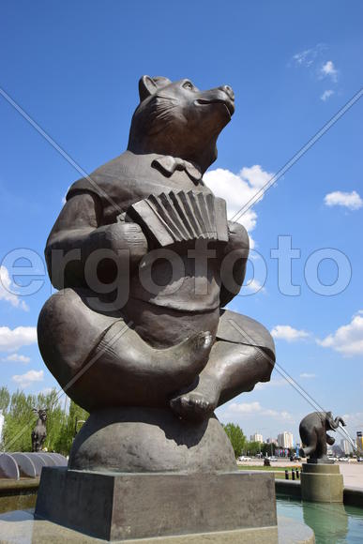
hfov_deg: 43.6
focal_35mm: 30
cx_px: 182
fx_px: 453
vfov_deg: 61.9
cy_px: 272
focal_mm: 20
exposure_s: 1/160
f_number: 10
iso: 100
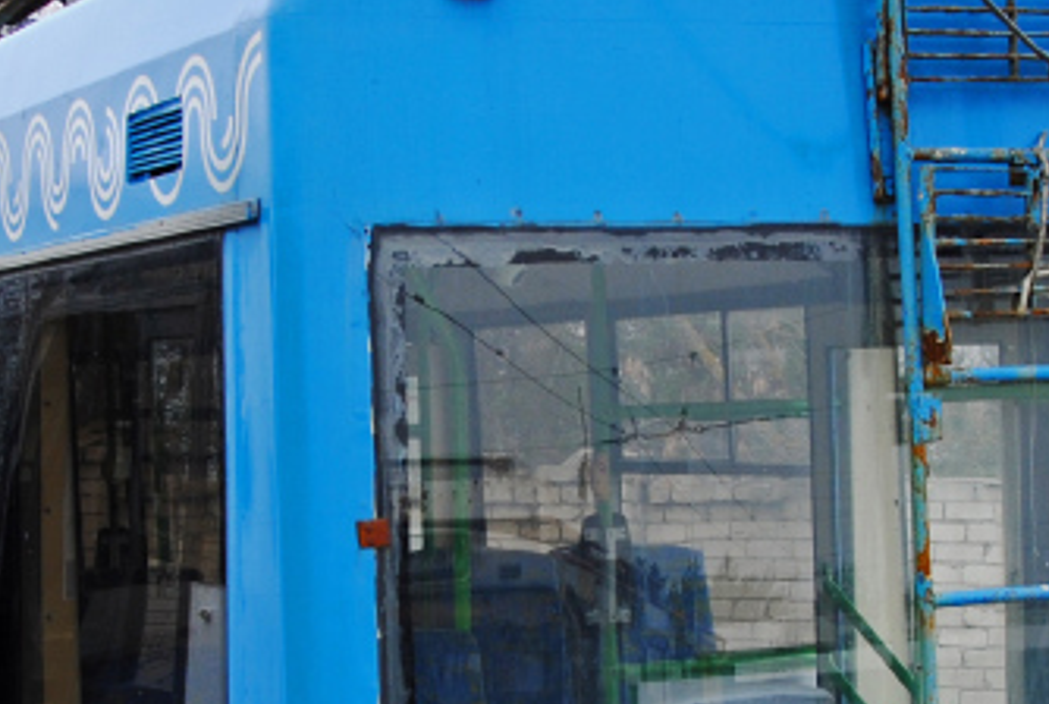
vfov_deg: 14.1
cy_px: 530
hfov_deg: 21.0
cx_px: 515
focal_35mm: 97
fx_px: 2831
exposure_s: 1/125
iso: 110
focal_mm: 18
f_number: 5.6
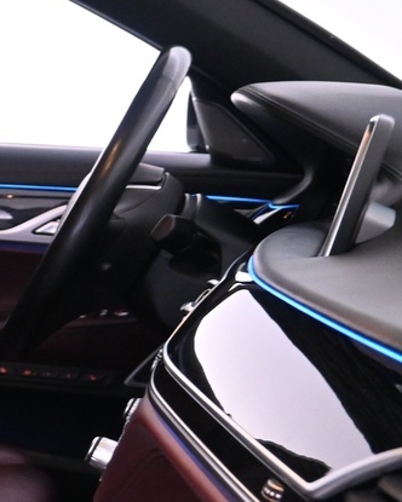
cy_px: 449
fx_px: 1309
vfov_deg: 21.3
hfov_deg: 14.0
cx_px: -463
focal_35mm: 88
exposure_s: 1/25
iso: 1800
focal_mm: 16
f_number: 3.5
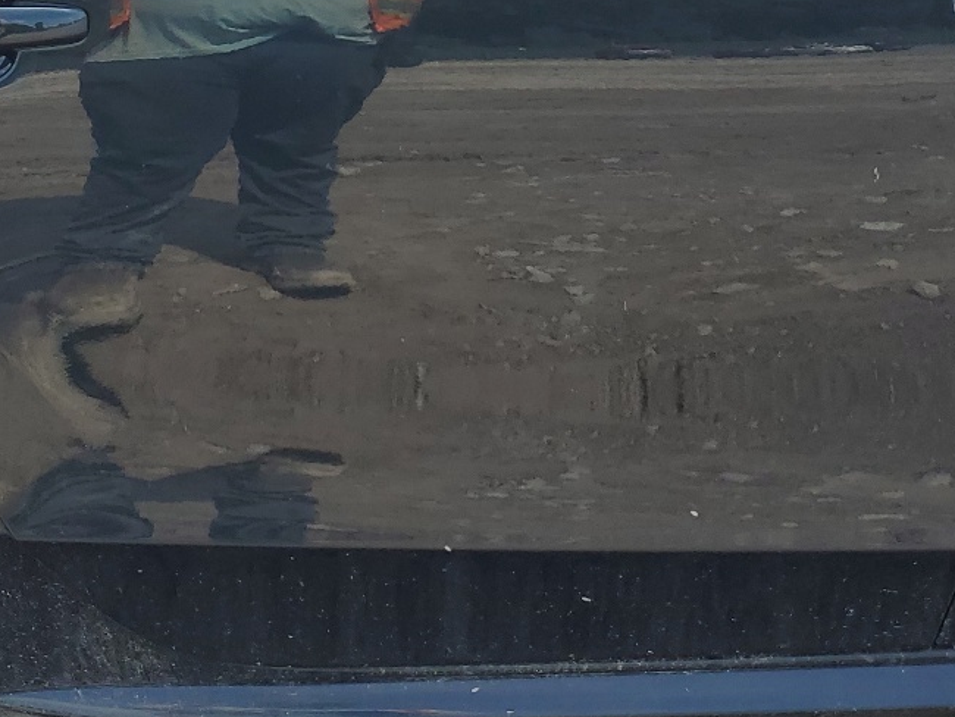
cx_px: 269
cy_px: -48
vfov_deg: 21.9
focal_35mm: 64
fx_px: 1766
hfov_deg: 29.9
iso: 50
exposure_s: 1/1250
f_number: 1.5
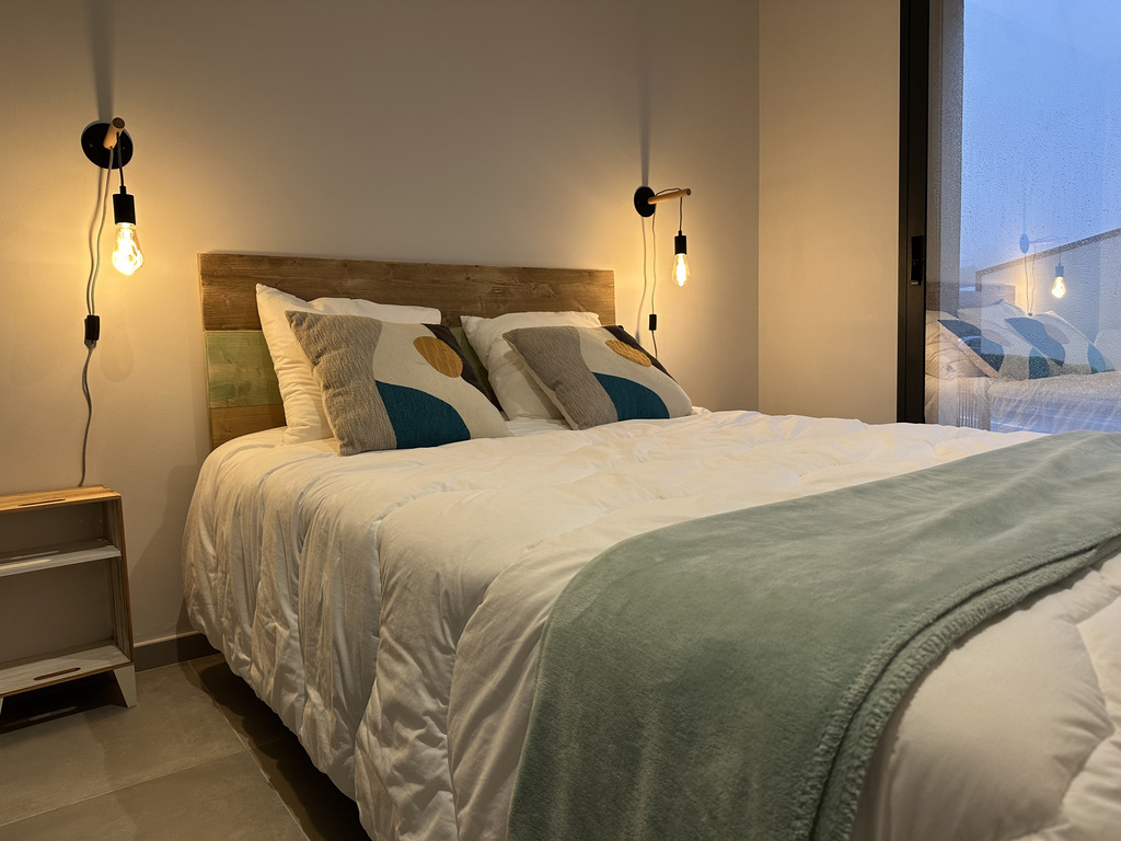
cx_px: 560
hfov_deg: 71.6
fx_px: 777
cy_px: 420
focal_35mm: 24
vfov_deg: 56.8
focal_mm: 6.86
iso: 125
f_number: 1.78
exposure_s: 1/100
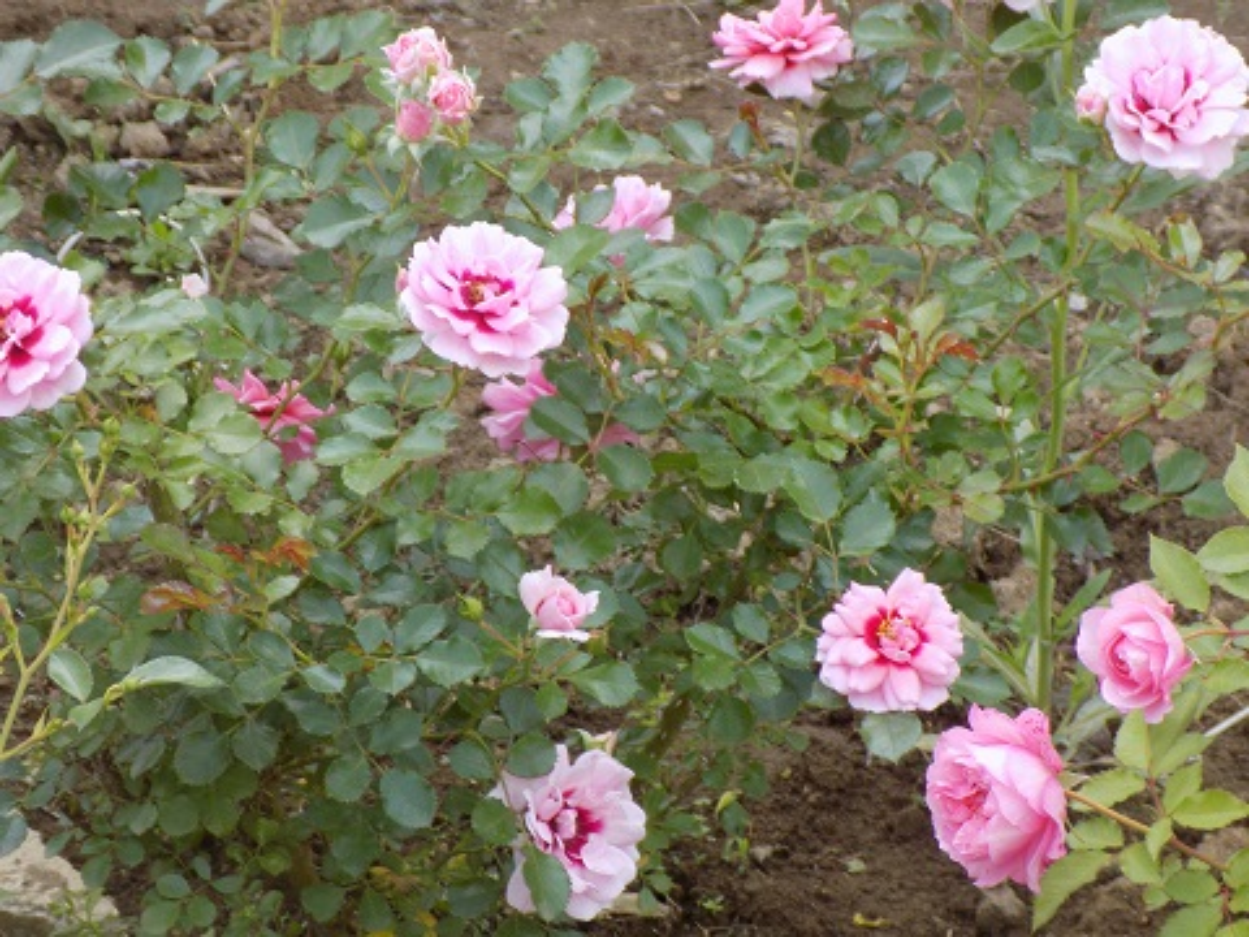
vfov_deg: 9.6
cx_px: 624
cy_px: 468
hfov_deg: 12.8
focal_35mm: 154
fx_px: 5557
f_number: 5.2
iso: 80
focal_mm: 27.3
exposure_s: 1/30
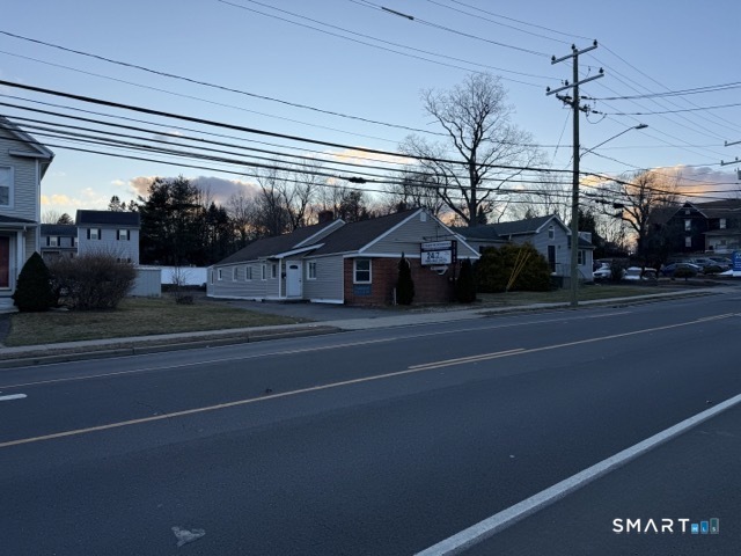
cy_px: 278
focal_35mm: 24
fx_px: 514
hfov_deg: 71.6
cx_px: 370
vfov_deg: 56.8
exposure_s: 1/1060
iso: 80
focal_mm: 6.76
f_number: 1.78
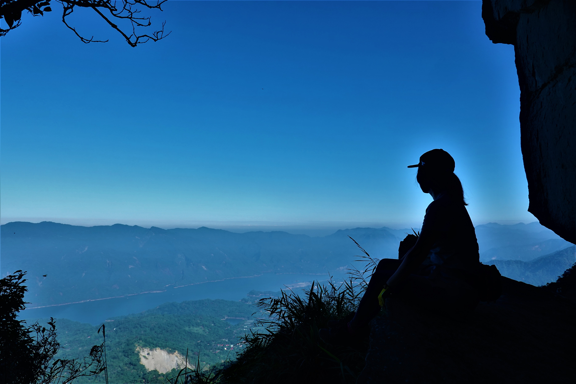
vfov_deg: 53.1
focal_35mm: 24
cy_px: 192
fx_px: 384
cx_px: 288
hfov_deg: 73.7
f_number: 5.6
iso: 125
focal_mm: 9
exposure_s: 1/500
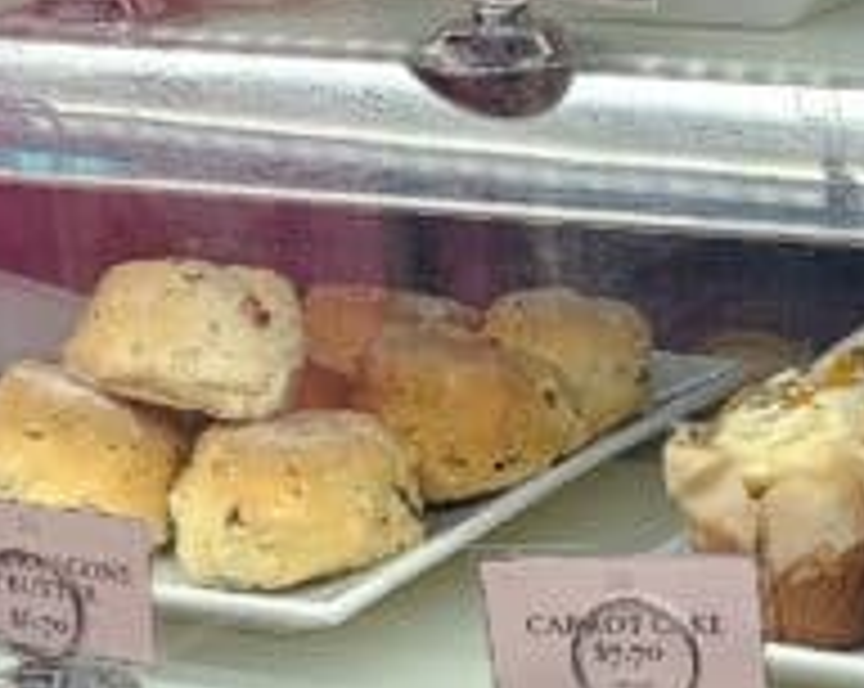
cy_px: 553
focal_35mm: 120
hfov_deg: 15.8
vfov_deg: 12.8
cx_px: 814
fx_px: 3064
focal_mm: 6.3
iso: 64
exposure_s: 1/100
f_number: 1.7
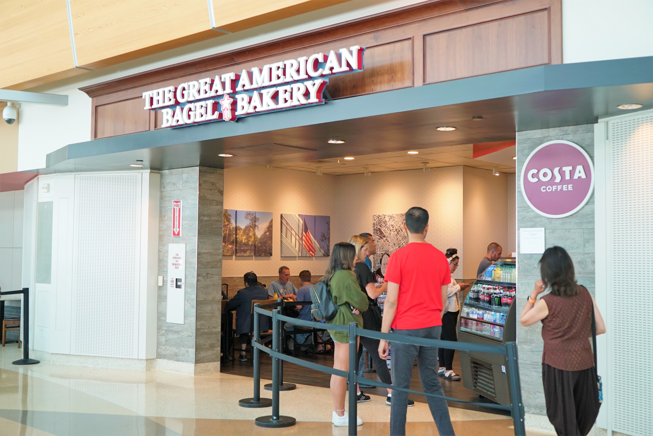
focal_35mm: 41
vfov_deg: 32.7
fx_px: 744
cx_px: 326
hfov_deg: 47.4
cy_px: 218
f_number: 4
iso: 500
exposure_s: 1/160
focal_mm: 41
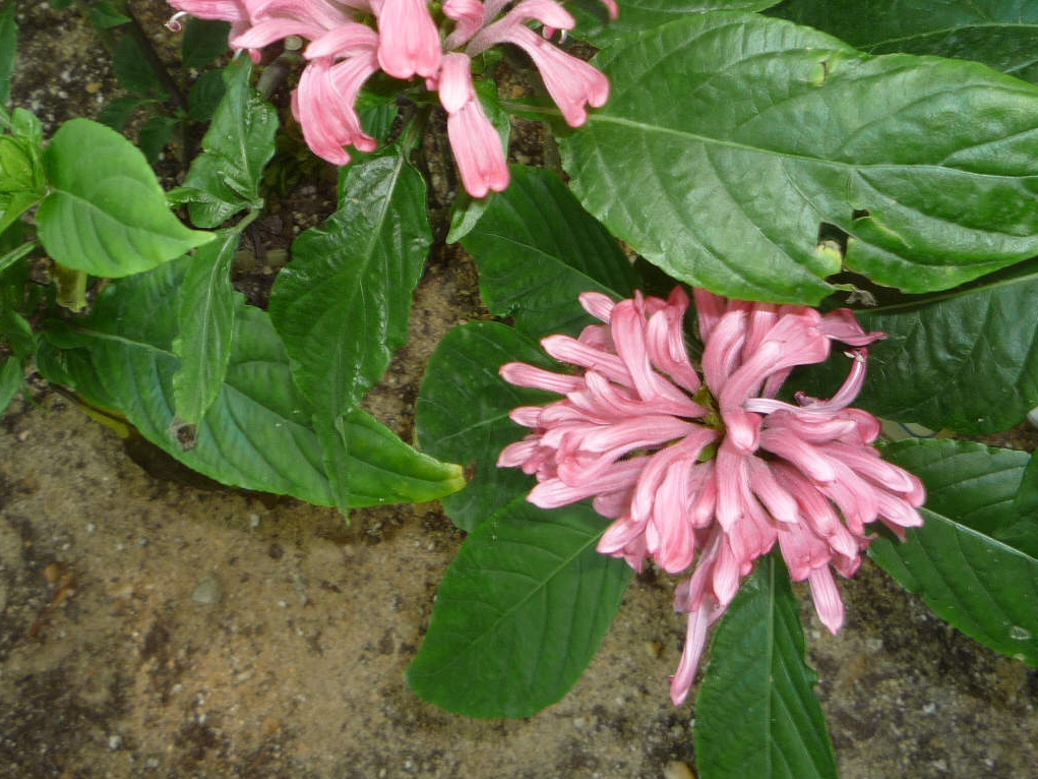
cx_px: 564
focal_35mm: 47
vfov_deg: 30.4
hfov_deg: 40.4
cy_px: 203
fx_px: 1410
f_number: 4
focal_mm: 5.2
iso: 100
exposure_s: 1/30
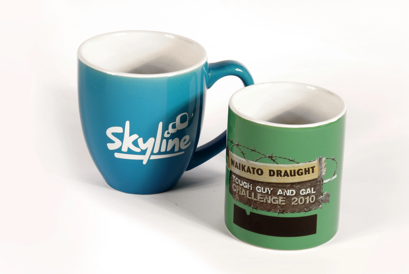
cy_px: 137
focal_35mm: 135
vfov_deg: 10.2
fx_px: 1536
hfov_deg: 15.2
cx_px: 204
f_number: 22
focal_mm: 90
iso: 400
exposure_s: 1/125
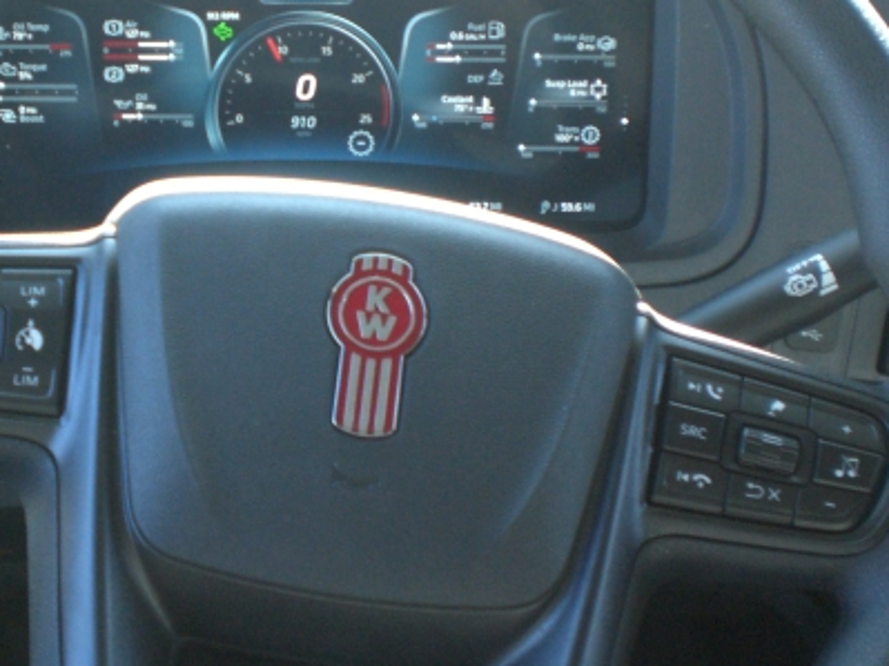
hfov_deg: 31.4
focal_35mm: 61
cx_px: 279
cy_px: 151
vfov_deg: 23.7
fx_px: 1566
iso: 200
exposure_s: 1/100
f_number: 3.1
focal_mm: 6.3
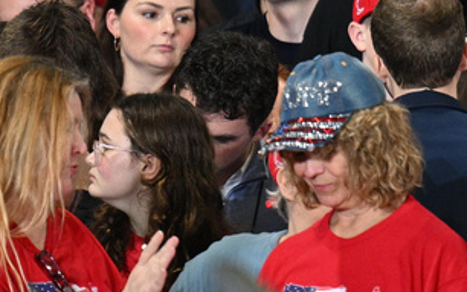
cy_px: -191
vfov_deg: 1.4
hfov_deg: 2.3
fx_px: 11705
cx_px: 498
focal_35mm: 920
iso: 1000
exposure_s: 1/400
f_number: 2.8
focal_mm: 180
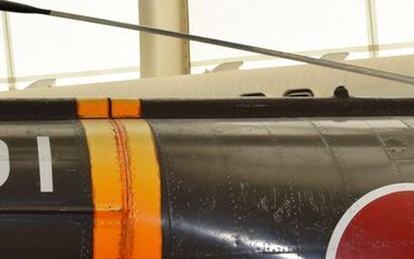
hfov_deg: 16.9
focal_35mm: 119
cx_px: 478
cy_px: 239
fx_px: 1340
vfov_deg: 11.0
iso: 100
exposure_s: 1/160
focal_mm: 23
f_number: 6.3
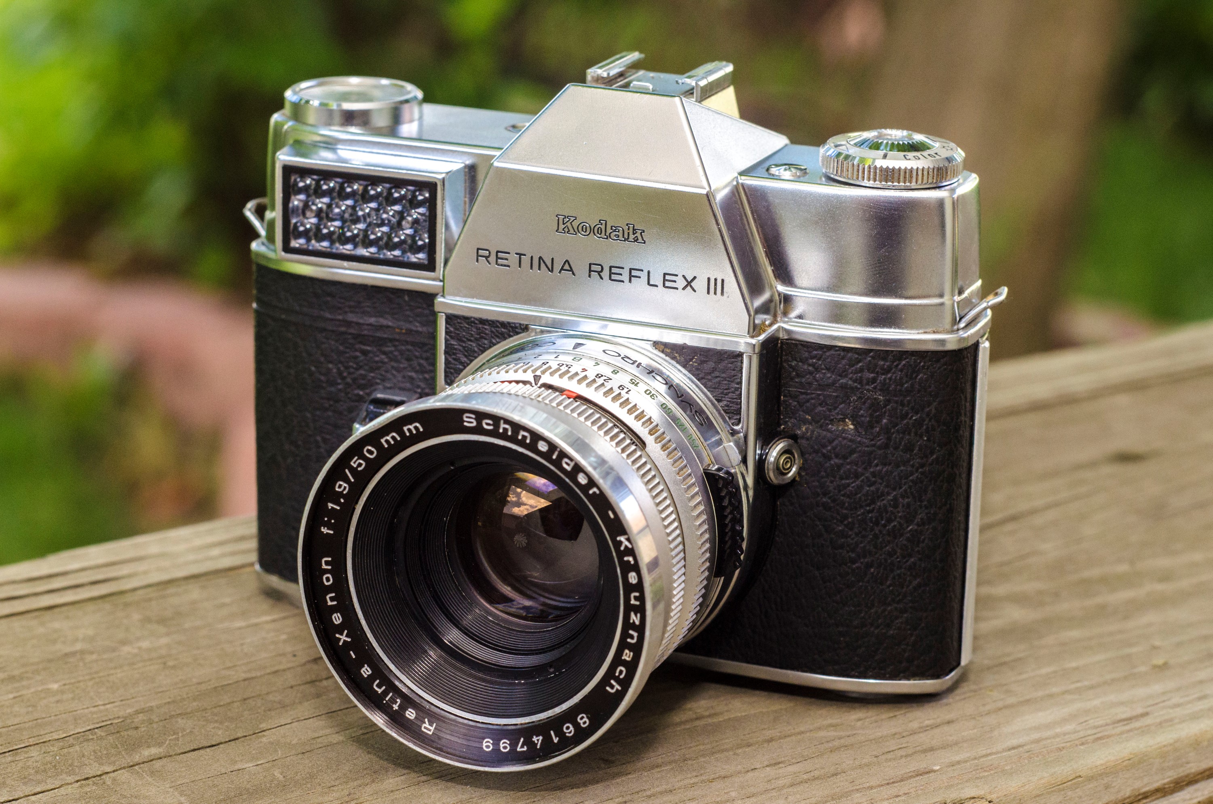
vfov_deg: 9.1
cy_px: 402
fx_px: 5044
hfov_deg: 13.7
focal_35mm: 150
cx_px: 606
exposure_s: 1/200
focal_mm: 100
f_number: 5.6
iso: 1000
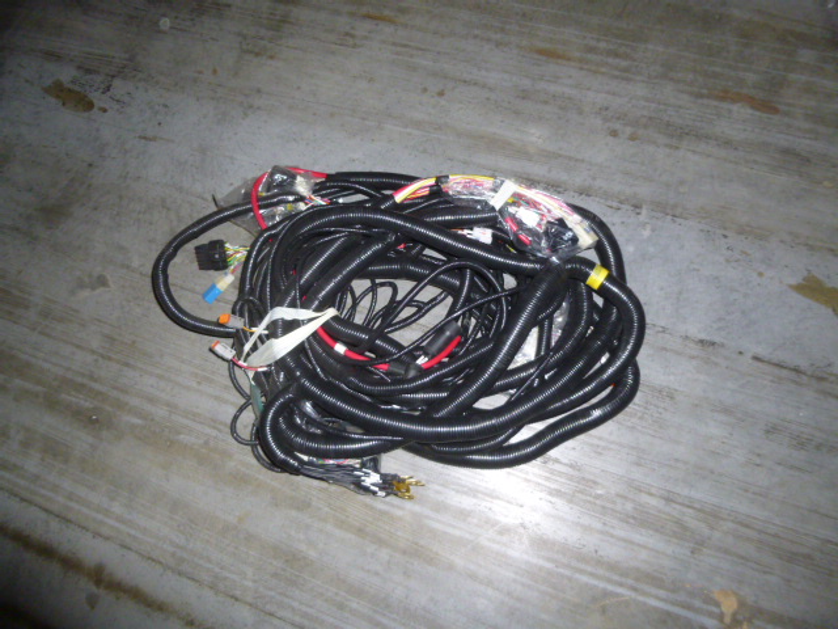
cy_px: 314
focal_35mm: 25
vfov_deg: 54.9
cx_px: 419
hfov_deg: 69.4
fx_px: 605
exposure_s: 1/125
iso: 200
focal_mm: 4.5
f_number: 3.1
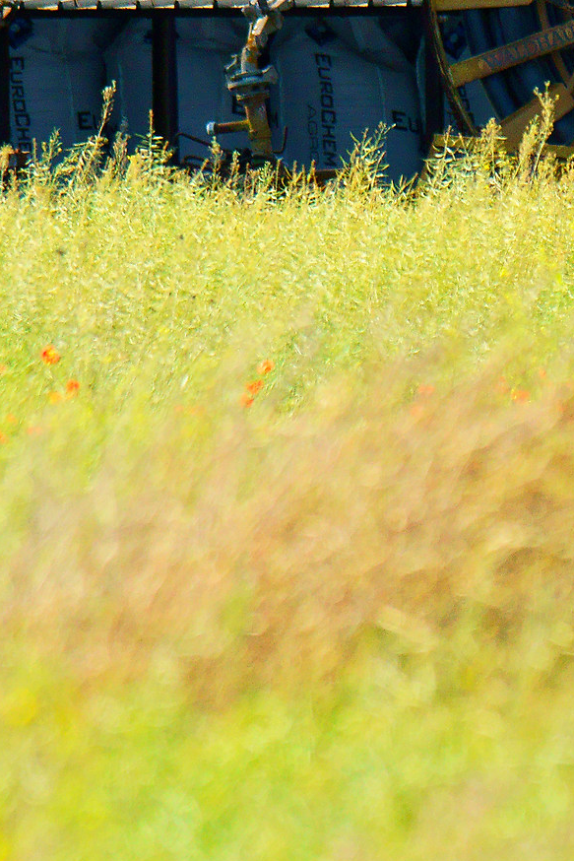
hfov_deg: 0.8
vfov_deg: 1.3
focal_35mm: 1648
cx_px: 468
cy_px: 329
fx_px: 39396
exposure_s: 1/800
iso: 400
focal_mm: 400
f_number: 6.3
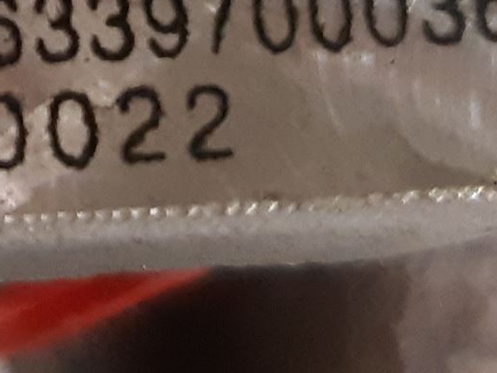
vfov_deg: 13.0
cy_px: -327
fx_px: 1465
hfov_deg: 16.6
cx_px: -355
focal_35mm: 102
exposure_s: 1/25
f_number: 1.7
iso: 250
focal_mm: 3.93
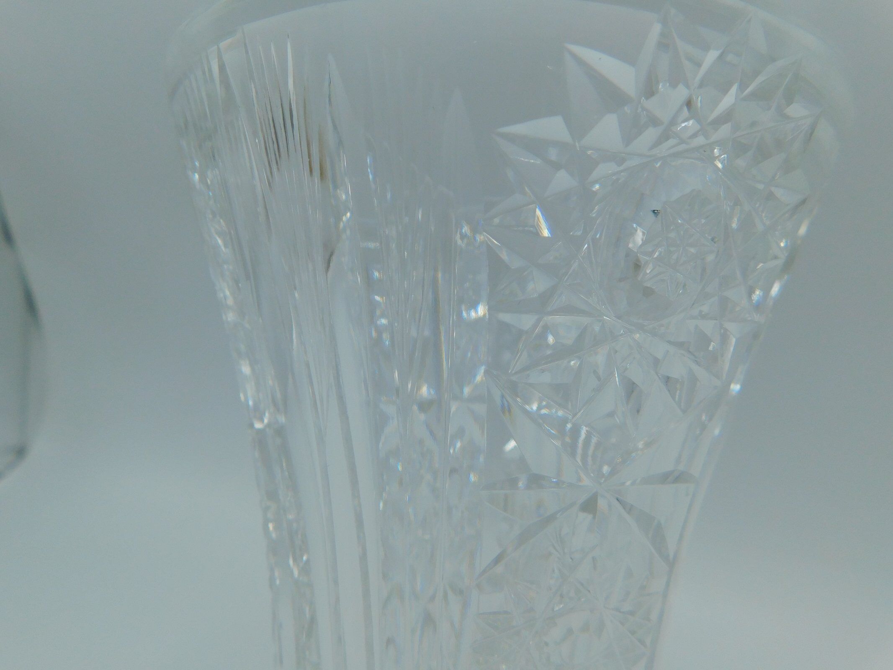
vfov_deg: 58.9
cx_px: 446
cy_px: 335
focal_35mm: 23
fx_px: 593
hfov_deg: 73.9
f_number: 3
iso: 125
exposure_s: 1/640
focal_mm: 4
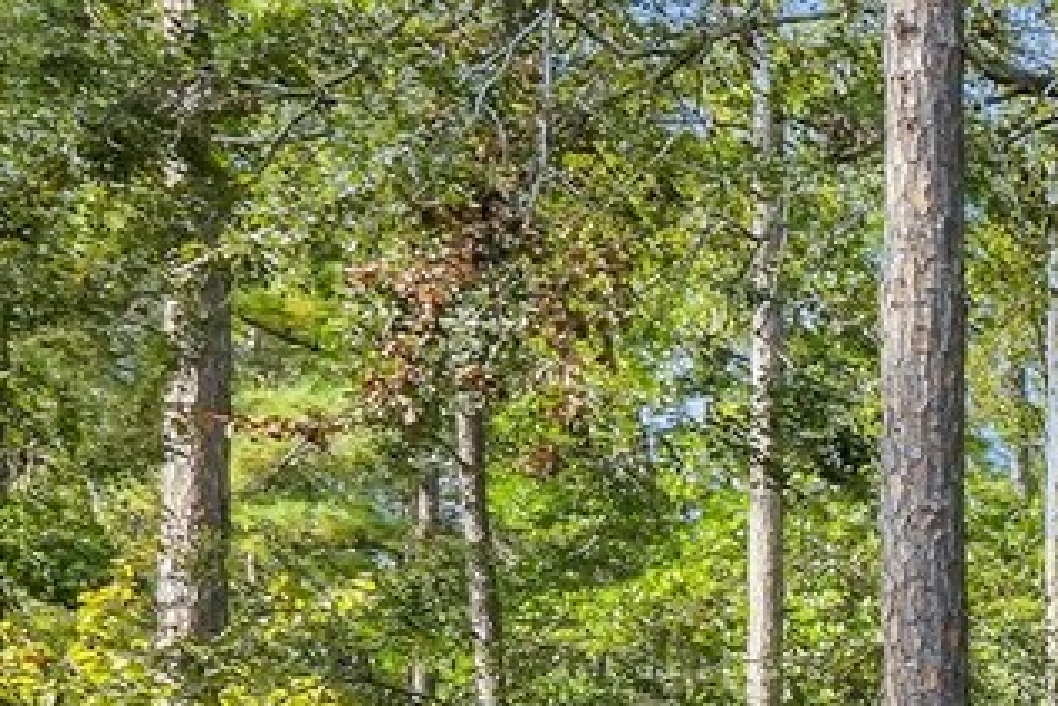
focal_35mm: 91
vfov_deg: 13.4
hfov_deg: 13.5
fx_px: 2675
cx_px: 2745
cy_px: 1292
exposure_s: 1/100
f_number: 9
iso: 500
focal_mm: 16
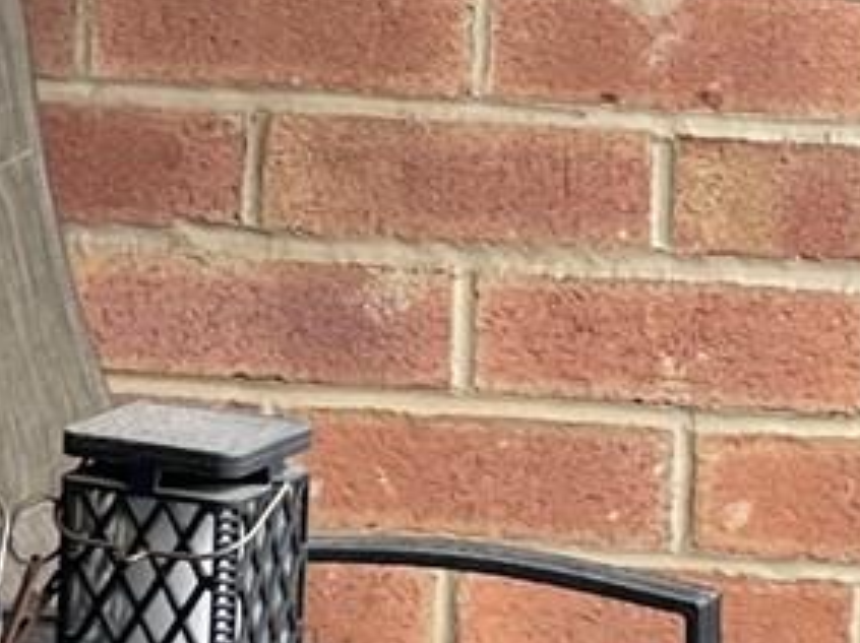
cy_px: 259
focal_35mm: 189
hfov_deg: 10.5
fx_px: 4692
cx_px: 552
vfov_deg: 7.8
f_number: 1.6
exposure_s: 1/121
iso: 32
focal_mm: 4.2
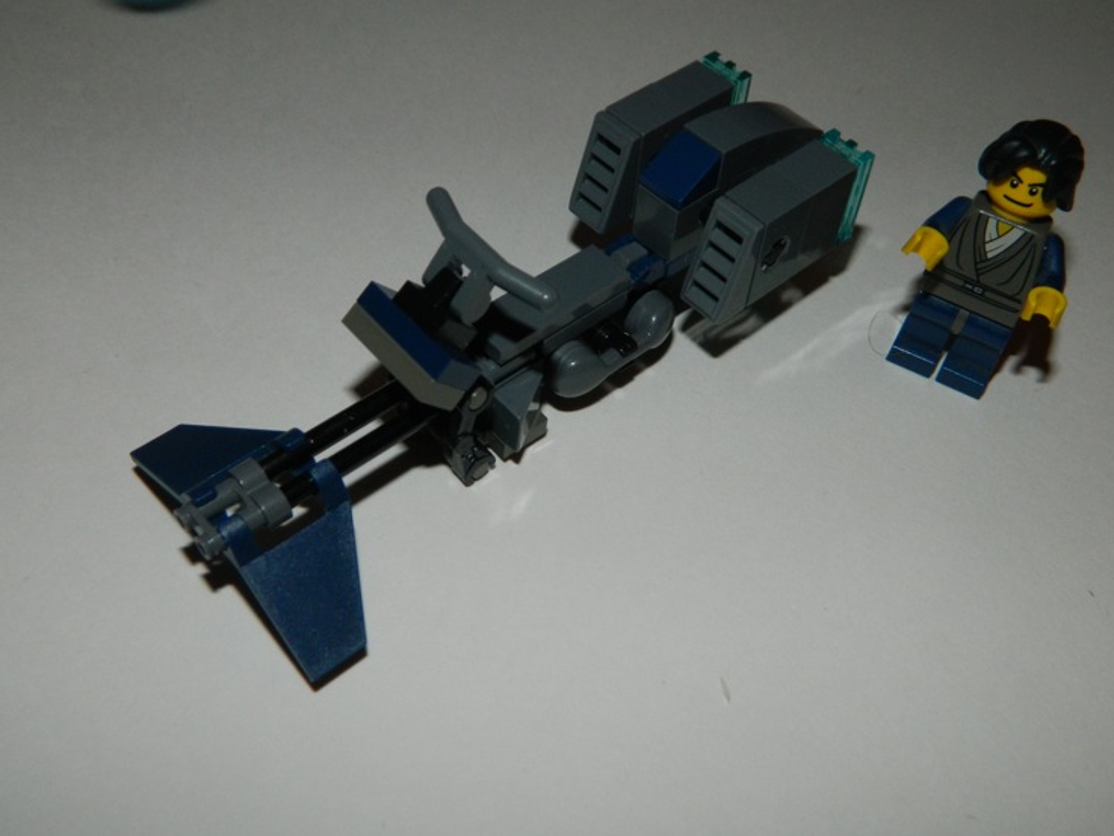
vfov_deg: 37.7
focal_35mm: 38
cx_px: 562
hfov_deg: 49.0
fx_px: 1223
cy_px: 416
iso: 200
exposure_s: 1/40
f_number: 9.4
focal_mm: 6.2
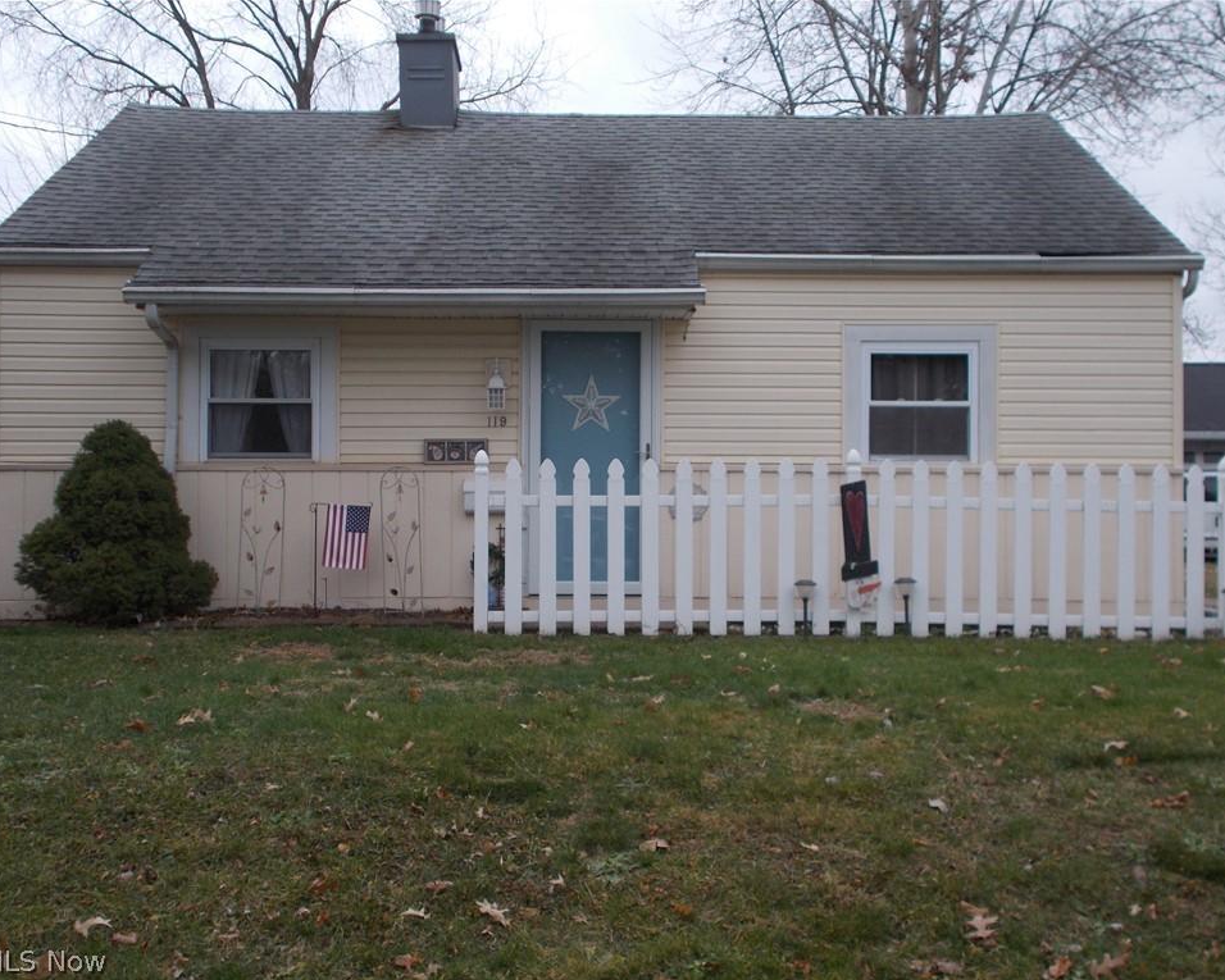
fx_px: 1668
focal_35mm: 46
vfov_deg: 32.8
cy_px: 491
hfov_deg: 40.3
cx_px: 629
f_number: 4.2
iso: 80
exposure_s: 1/60
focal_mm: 7.9
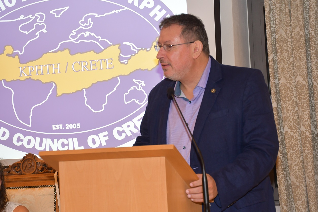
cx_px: 159
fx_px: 663
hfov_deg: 27.0
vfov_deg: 18.2
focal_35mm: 75
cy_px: 106
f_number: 7.1
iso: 1000
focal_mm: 50
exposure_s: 1/60
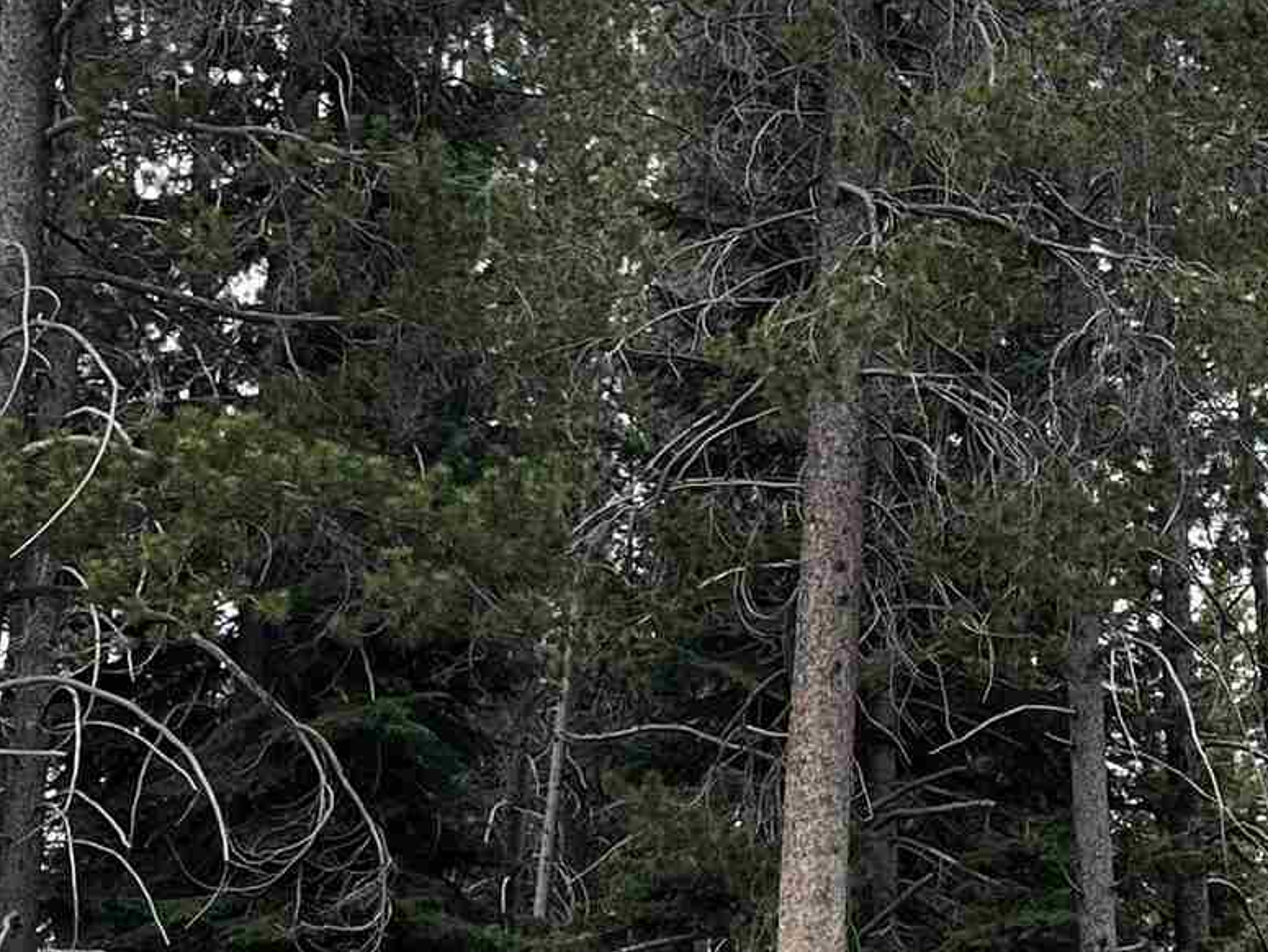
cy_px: 455
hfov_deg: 18.9
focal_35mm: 103
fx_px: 3775
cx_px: 965
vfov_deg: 14.4
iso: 50
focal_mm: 5.7
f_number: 1.5
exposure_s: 1/1412
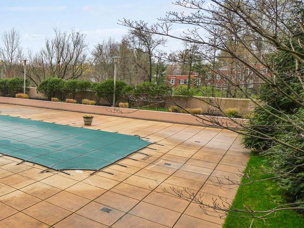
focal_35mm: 29
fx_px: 255
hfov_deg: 50.5
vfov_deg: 46.9
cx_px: 4
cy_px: 65
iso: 100
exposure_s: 1/50
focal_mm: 10
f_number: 7.1
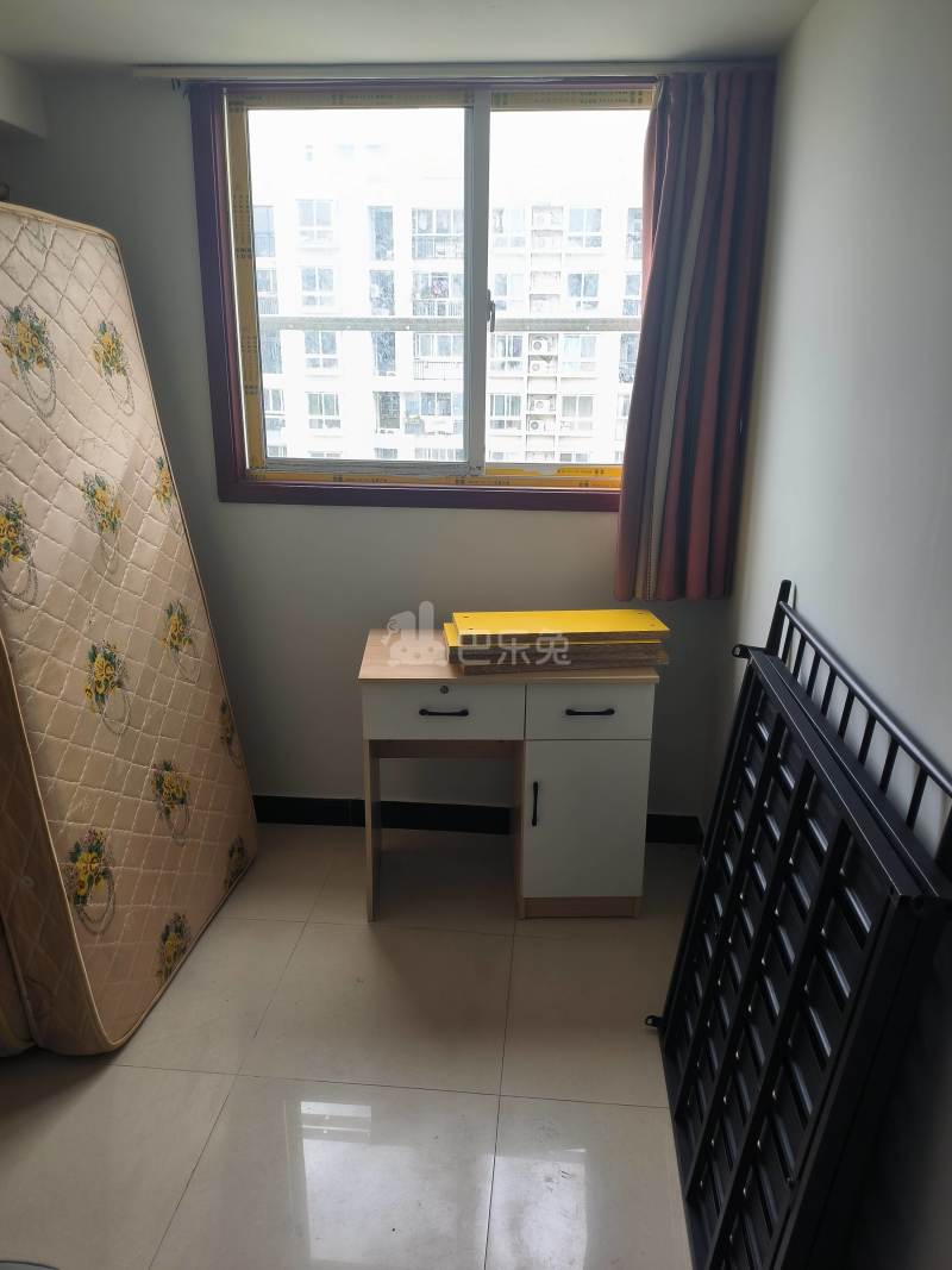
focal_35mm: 25
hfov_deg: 54.9
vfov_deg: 69.4
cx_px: 476
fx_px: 917
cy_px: 635
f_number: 1.79
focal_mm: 4.71
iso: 82
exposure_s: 1/100
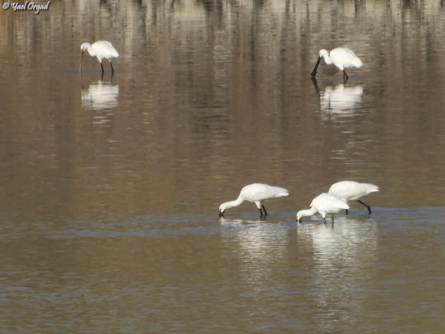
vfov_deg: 1.9
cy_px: 167
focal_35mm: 800
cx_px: 222
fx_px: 10284
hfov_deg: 2.5
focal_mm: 143.3
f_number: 5.6
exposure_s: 1/640
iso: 100
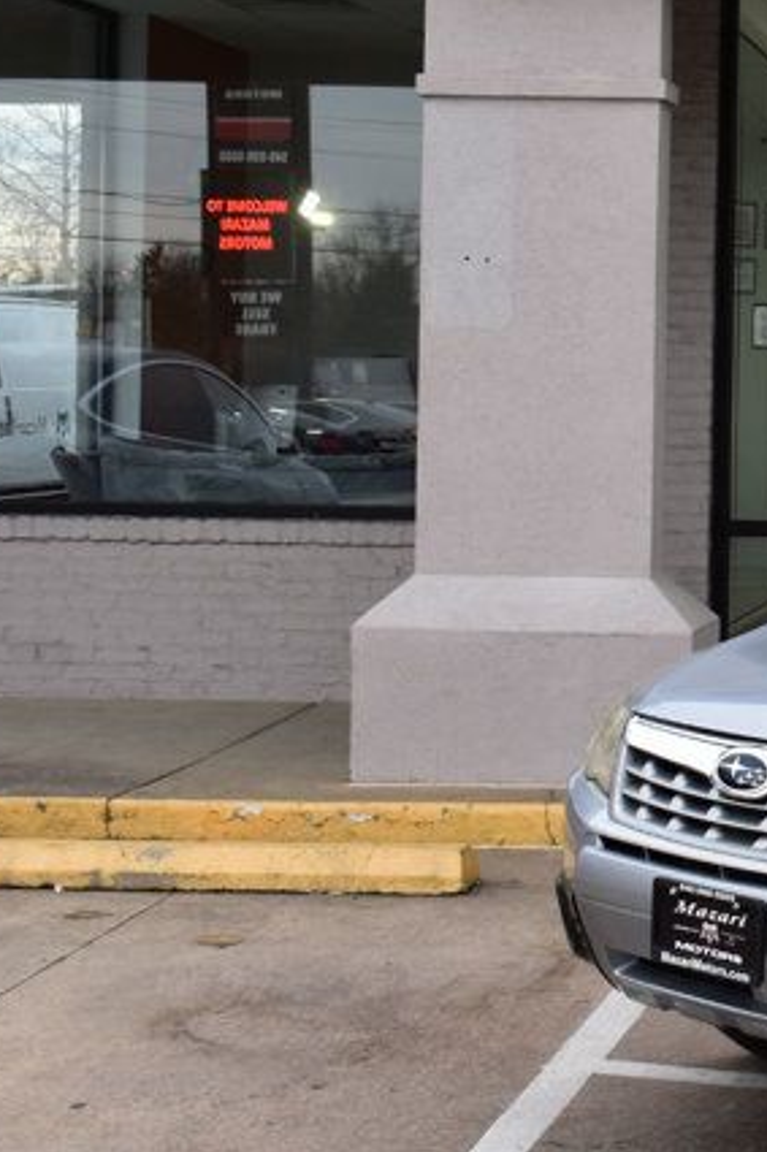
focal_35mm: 94
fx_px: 3006
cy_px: 393
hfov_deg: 13.3
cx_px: 1304
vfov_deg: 21.6
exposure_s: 1/60
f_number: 8
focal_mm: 26
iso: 400
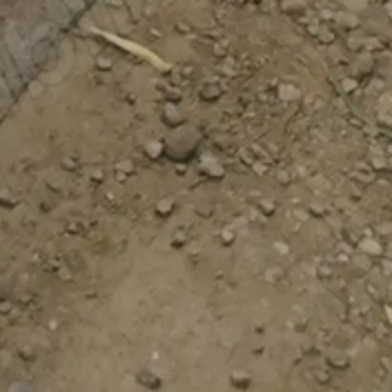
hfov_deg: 8.5
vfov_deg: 7.6
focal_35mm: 181
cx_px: -659
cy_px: -1018
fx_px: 2319
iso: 80
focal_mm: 6.12
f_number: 1.9
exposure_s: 1/100
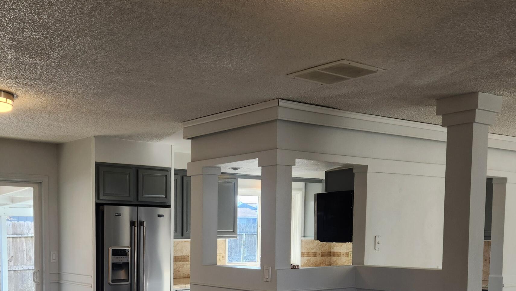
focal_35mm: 44
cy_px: 275
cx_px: 144
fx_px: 602
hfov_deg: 45.2
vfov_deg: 26.0
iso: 80
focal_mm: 5.4
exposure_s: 1/180
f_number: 1.8
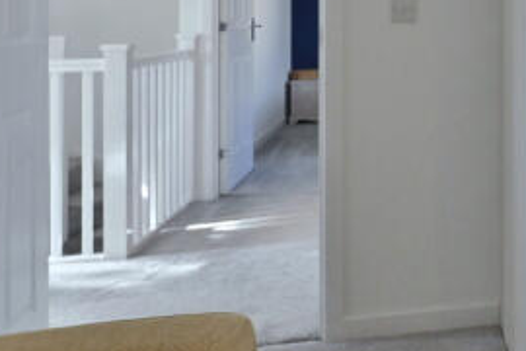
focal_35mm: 53
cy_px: 9
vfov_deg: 24.5
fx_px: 774
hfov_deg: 31.6
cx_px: 625
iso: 2500
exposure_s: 1/250
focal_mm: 14
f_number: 13
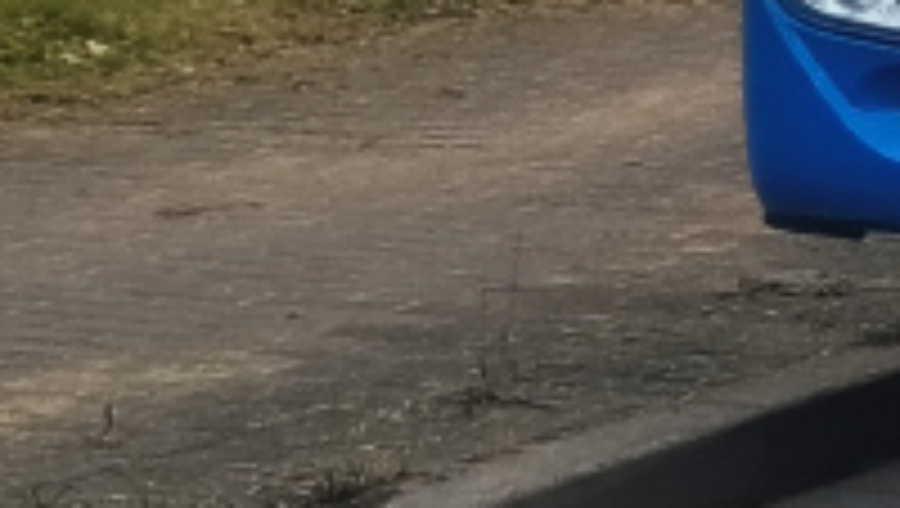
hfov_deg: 6.3
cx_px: 2322
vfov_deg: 3.7
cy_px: -978
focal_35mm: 325
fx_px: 7764
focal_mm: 6.18
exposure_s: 1/100
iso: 125
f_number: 1.65
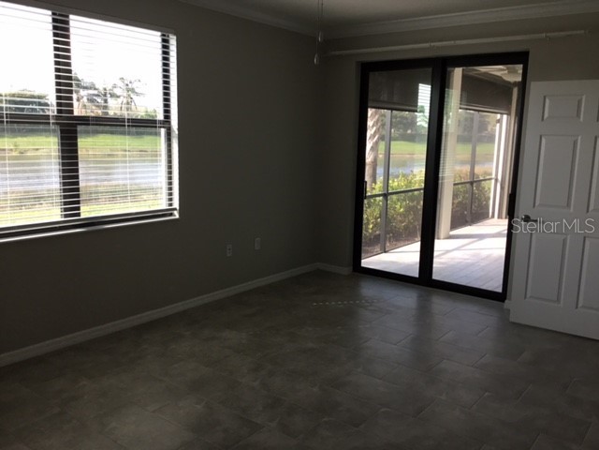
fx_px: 536
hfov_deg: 58.4
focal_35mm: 31
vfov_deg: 45.4
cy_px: 225
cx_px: 300
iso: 50
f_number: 2.4
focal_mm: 3.3
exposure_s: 1/120
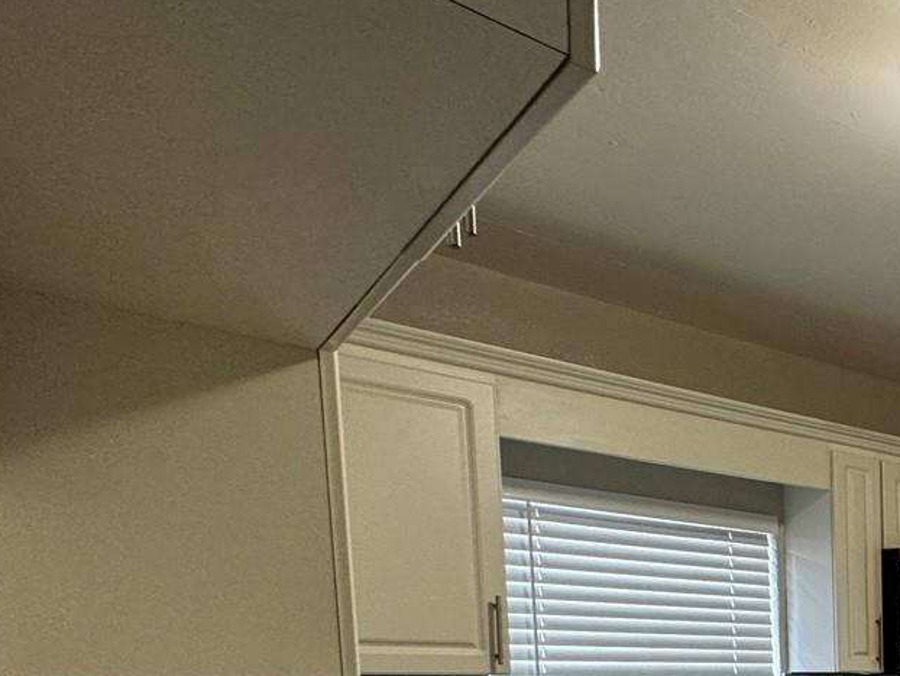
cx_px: 1116
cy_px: 769
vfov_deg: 33.7
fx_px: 936
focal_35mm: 36
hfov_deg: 37.0
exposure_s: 1/60
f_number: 2.2
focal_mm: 2.22
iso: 160
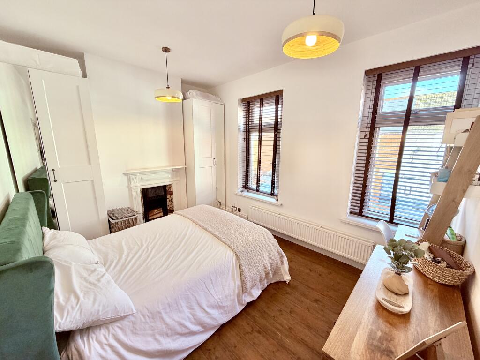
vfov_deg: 85.7
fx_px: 194
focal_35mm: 14
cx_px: 240
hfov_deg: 102.1
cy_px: 180
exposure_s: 1/121
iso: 125
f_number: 2.2
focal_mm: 2.22
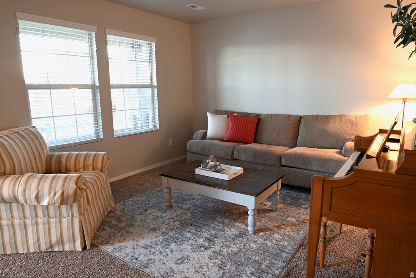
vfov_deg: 53.1
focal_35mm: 24
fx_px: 277
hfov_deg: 73.7
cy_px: 139
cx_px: 208
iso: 100
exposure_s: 4
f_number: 13
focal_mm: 24
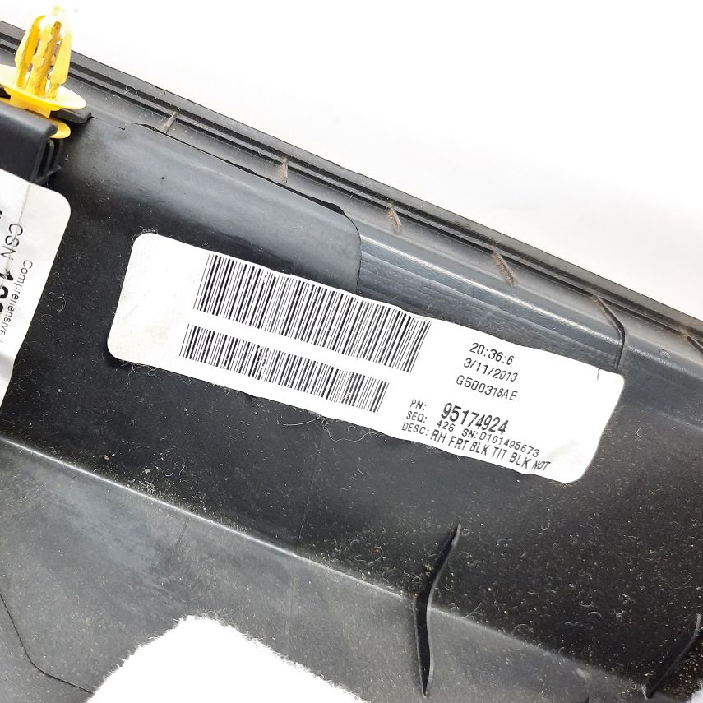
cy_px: 353
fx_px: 712
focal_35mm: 31
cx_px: 230
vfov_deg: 52.5
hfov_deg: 51.5
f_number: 2
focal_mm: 4.6
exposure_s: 1/50
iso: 320
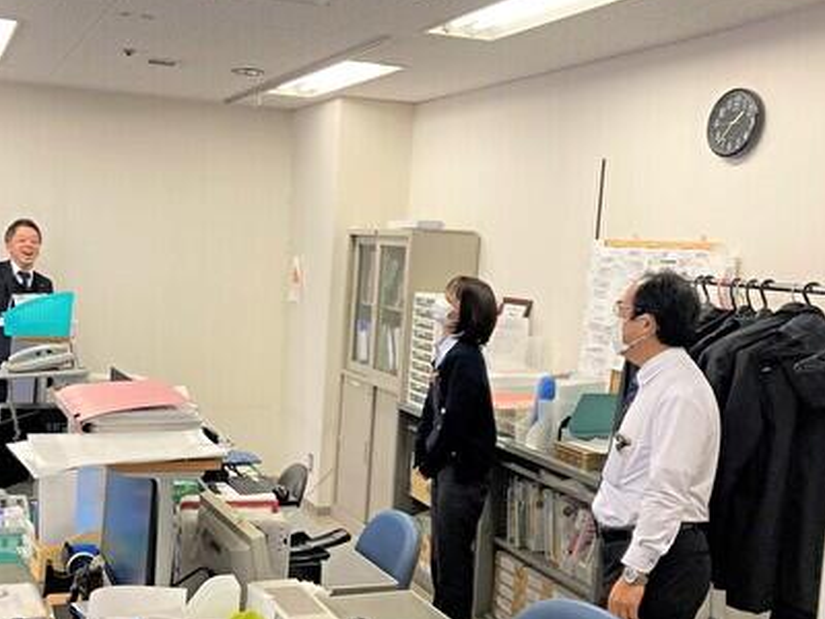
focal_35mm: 42
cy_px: 371
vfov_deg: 34.2
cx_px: 305
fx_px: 1001
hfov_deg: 44.4
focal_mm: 3.99
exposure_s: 1/60
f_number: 1.8
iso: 50
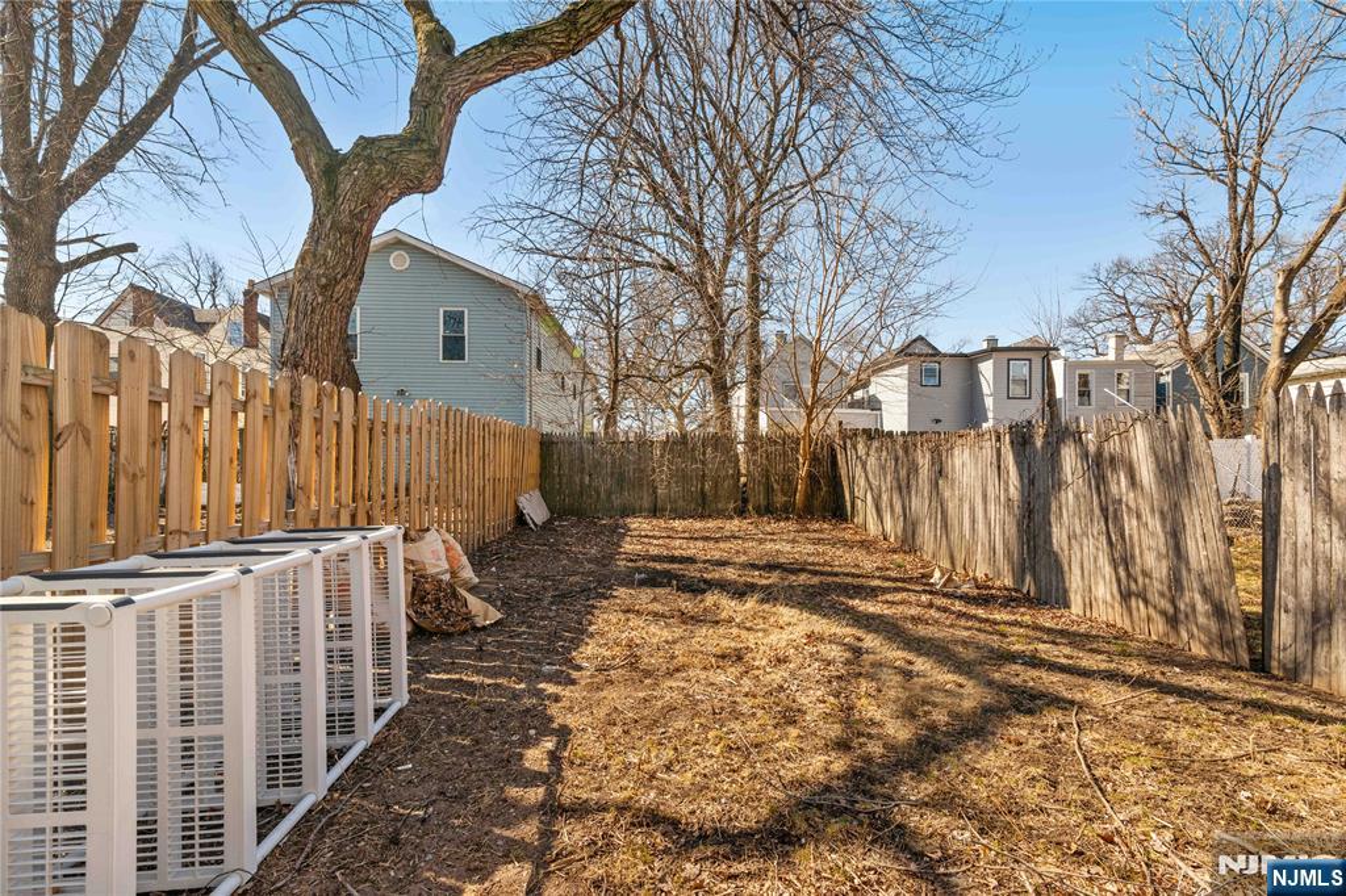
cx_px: 673
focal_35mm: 16
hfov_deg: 96.8
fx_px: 598
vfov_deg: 73.7
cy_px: 448
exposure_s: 1/320
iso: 400
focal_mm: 16
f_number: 8
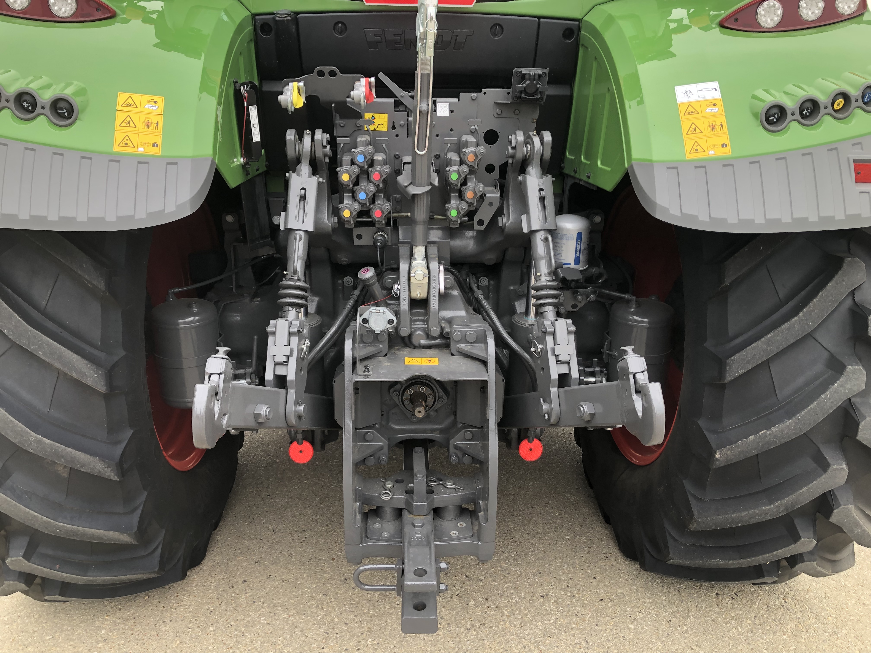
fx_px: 705
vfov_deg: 49.7
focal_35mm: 28
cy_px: 326
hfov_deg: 63.4
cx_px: 436
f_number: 1.8
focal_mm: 3.99
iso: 20
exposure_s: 1/132
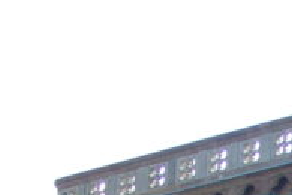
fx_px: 2125
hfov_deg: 7.6
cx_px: 521
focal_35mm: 262
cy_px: 486
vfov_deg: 5.1
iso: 80
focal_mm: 7
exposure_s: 1/250
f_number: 2.9
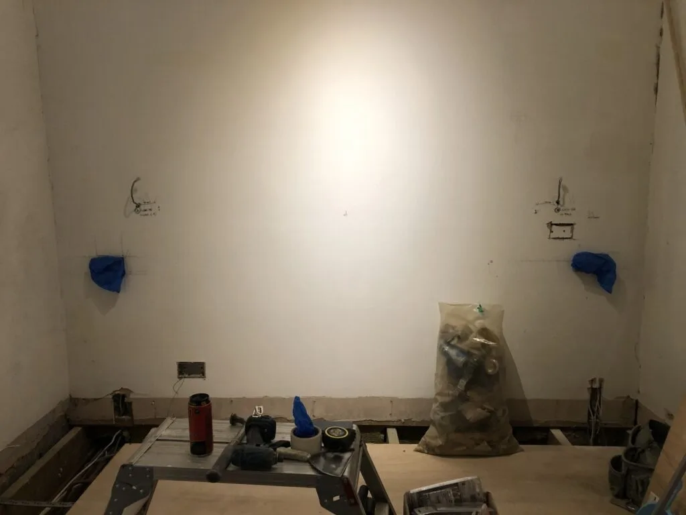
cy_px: 258
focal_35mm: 28
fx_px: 555
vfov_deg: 49.7
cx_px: 343
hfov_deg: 63.4
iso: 64
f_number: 1.8
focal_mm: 3.99
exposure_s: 1/17
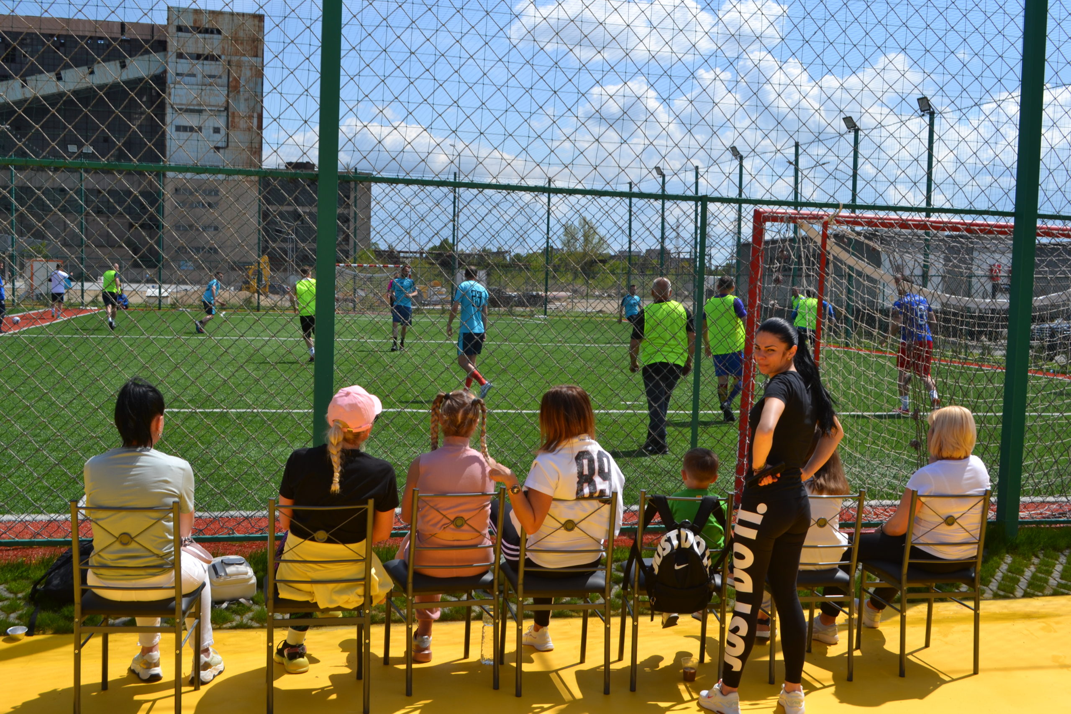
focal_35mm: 39
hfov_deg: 49.6
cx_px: 536
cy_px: 357
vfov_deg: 34.2
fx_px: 1160
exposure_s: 1/250
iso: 100
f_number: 8
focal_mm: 26
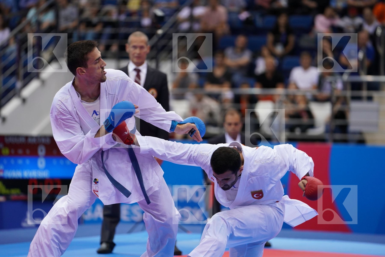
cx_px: 192
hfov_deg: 10.3
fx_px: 2139
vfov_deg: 6.9
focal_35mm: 200
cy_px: 128
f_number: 2.8
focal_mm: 200
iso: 1250
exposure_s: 1/1000
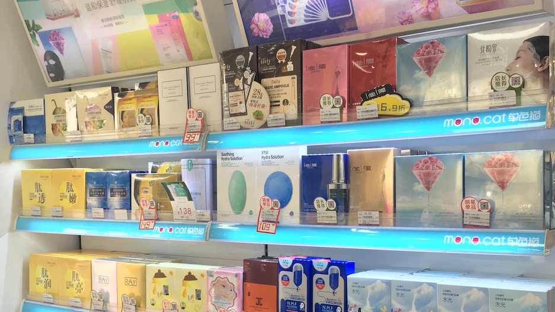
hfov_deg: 45.5
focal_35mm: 45
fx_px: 662
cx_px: 292
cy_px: 232
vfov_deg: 26.2
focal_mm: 4.15
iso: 32
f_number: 2.2
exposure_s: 1/50
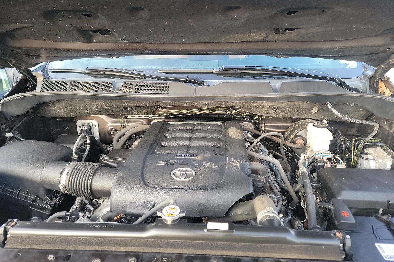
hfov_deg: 71.5
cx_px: 197
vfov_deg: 51.1
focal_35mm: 25
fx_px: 274
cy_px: 115
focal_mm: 6.7
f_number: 1.8
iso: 105
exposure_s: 1/59
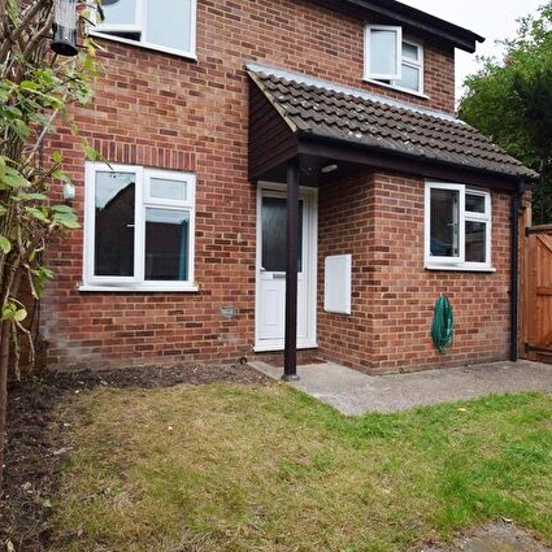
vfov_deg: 72.1
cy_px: 282
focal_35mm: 21
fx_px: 379
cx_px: 253
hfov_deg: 72.0
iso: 400
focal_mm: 10
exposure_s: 1/250
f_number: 8
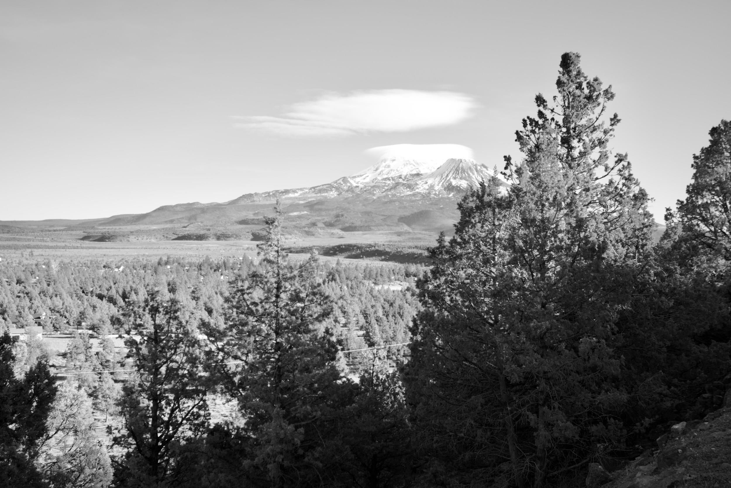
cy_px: 244
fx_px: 731
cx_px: 366
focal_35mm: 36
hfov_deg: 53.1
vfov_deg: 36.9
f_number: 5.6
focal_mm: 24
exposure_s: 1/250
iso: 200
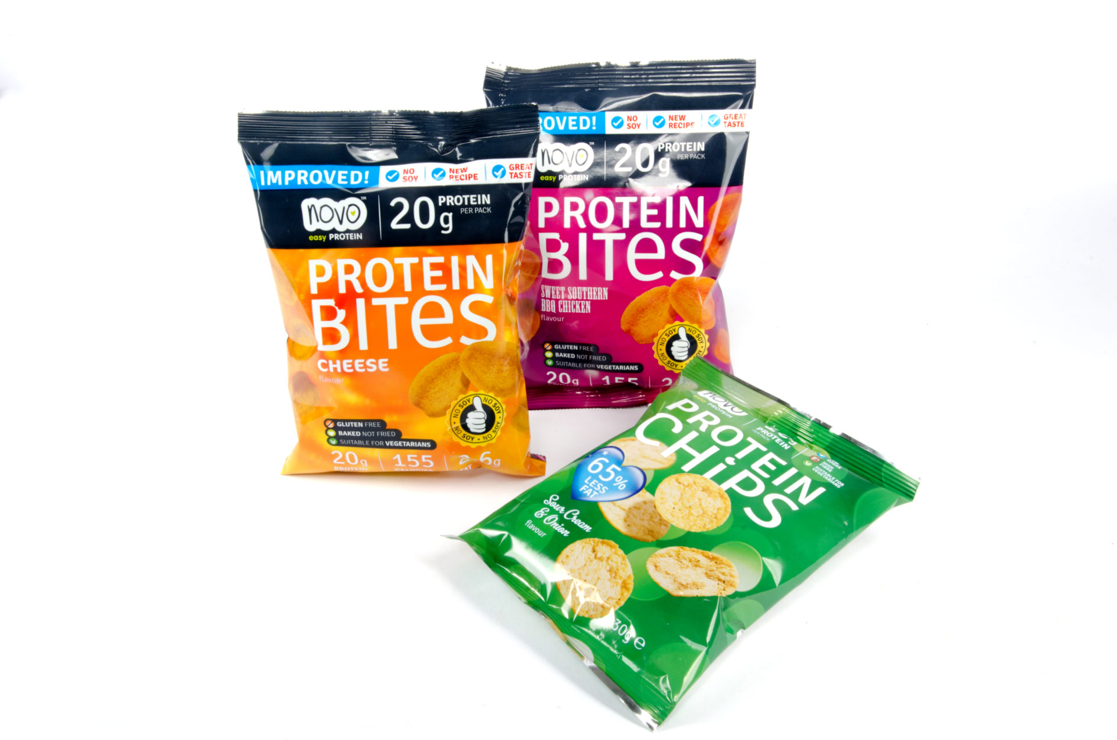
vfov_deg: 34.1
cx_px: 558
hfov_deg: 49.6
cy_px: 370
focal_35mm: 39
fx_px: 1208
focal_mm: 26
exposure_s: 1/125
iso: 100
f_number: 16
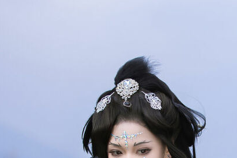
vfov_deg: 7.0
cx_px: 211
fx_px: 1278
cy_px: 197
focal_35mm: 194
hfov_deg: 10.5
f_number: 2.8
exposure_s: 1/800
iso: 125
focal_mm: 75
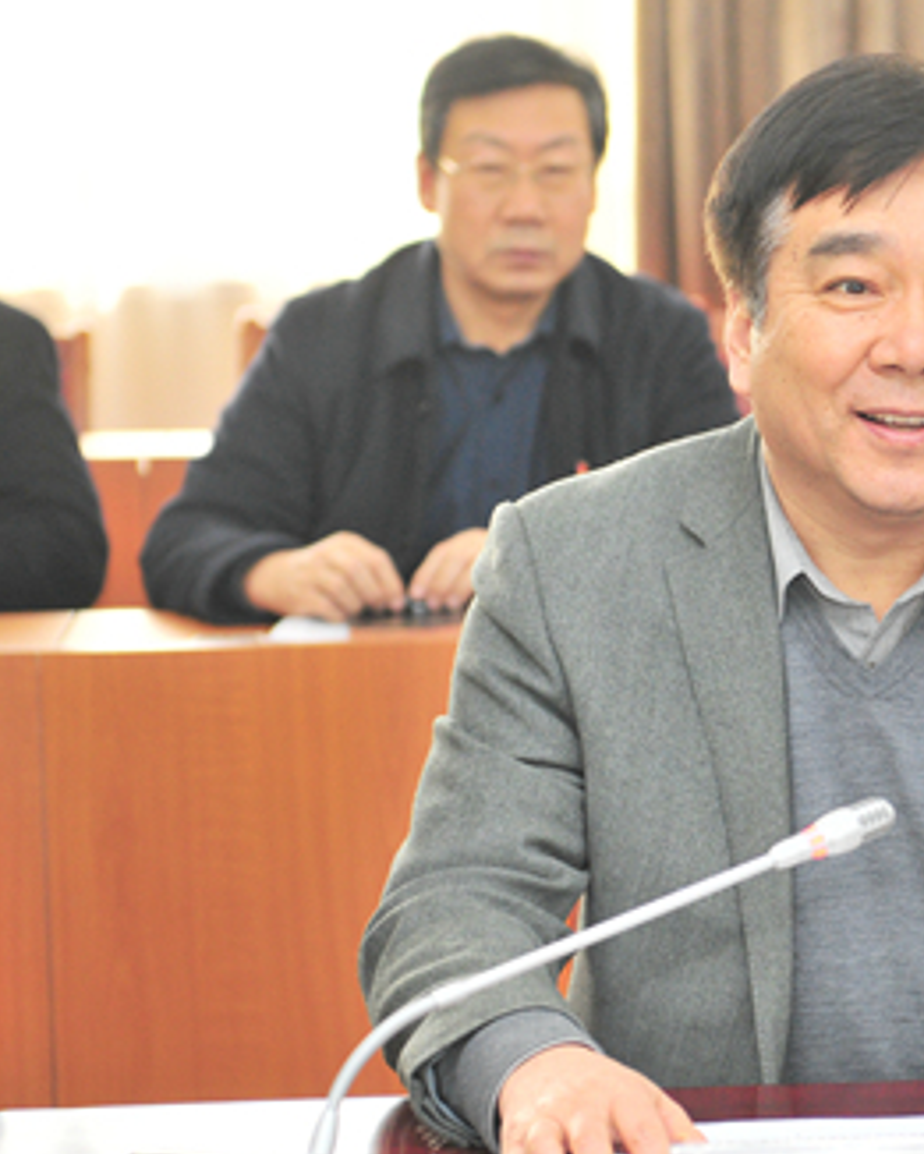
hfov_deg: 12.6
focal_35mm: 121
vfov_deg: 15.9
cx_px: 846
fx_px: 4134
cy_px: 634
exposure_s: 1/160
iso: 800
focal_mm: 70
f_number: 3.5
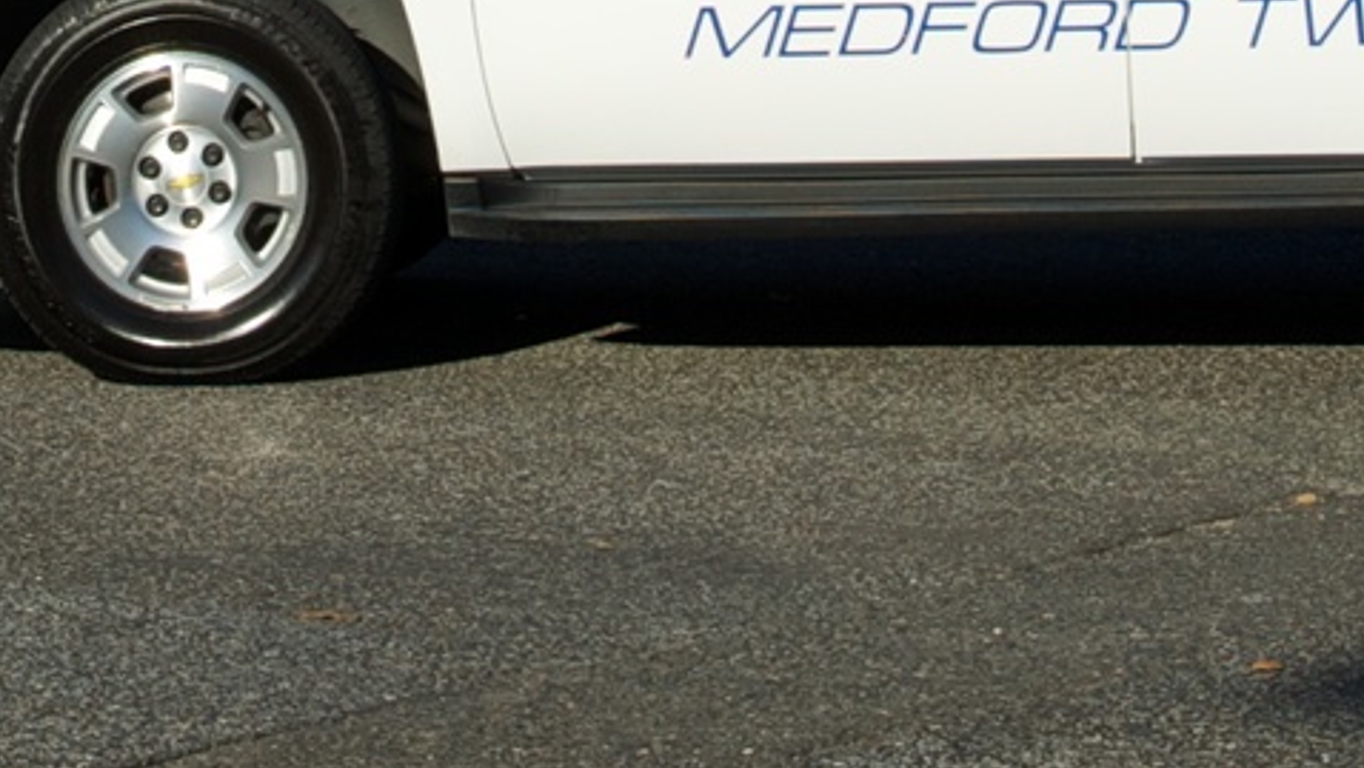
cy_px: -1525
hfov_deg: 10.3
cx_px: 360
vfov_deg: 5.5
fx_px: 7524
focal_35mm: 208
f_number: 11
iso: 200
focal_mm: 38
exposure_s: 1/250
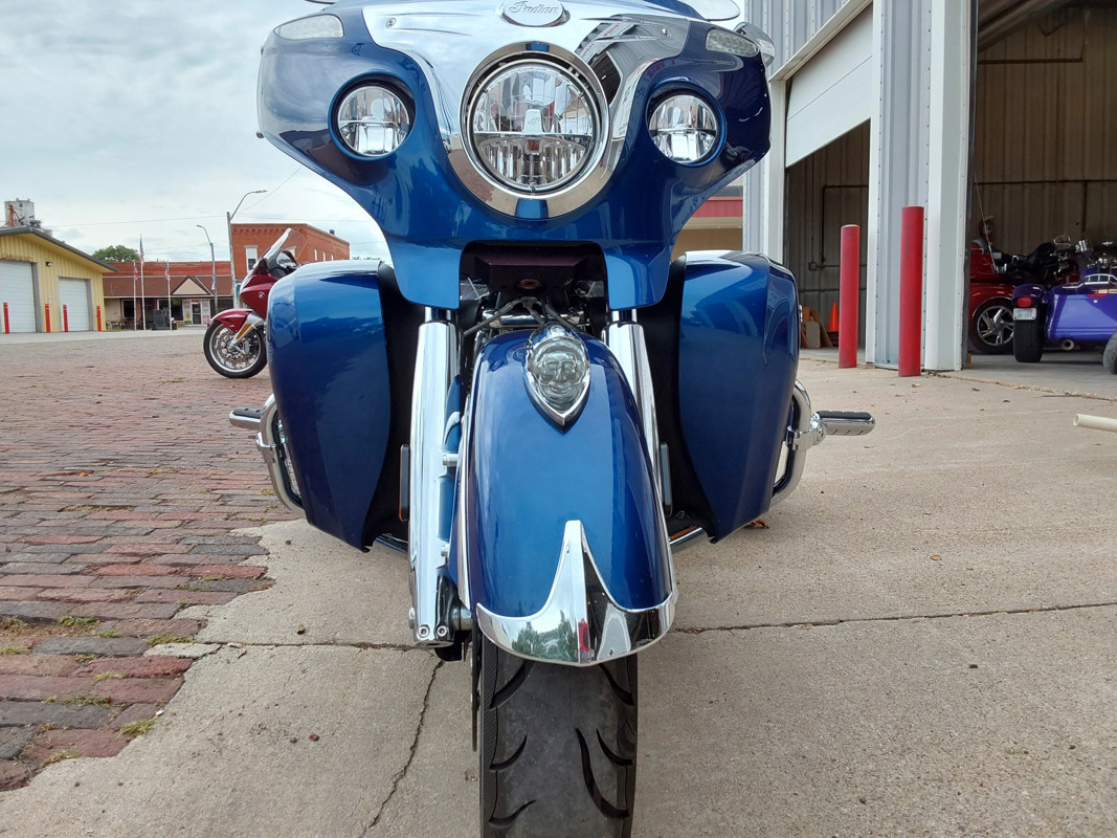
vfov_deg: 49.7
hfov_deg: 63.4
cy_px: 419
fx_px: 903
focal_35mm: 28
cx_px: 558
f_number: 1.9
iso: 50
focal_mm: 2.91
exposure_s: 1/880
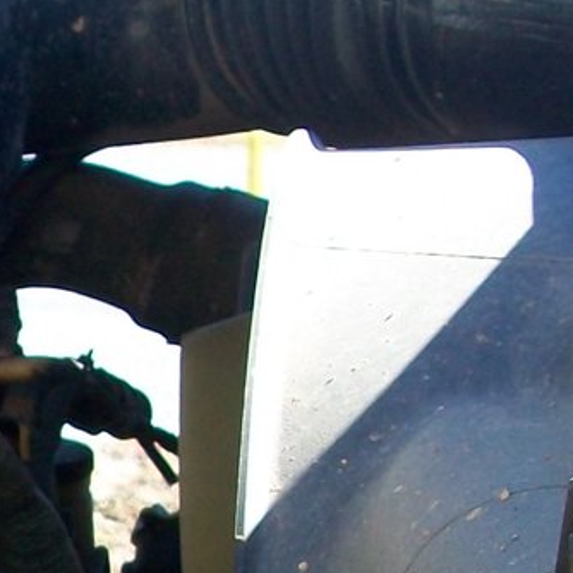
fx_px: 2547
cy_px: 742
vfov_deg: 12.4
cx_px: -356
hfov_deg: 12.1
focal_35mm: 136
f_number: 2.8
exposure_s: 1/200
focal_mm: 5.7
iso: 80
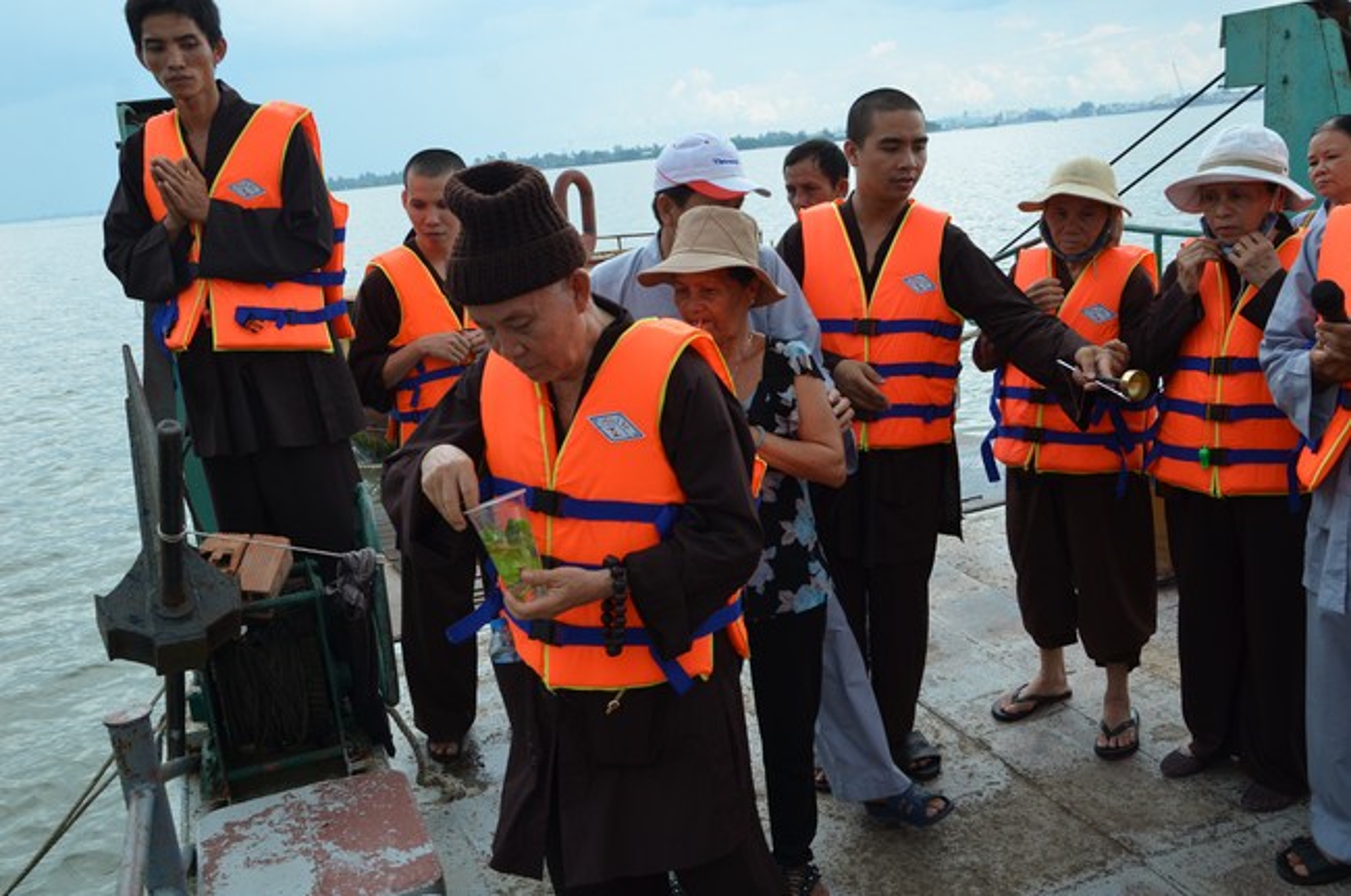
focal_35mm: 33
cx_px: 676
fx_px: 1236
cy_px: 448
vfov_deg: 39.8
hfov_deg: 57.3
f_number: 8
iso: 200
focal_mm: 22
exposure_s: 1/200
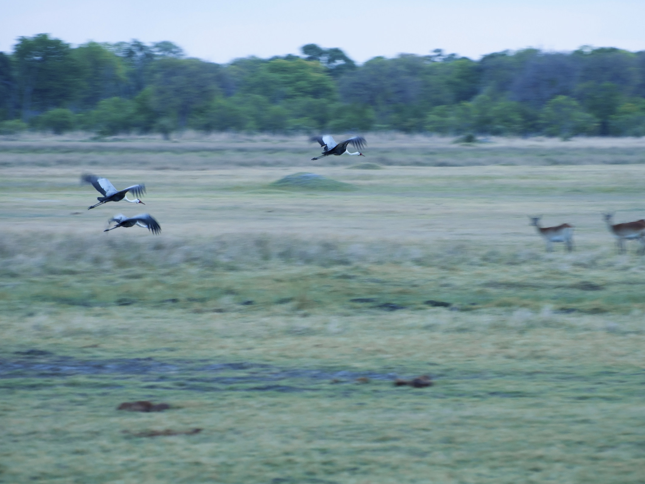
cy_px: 242
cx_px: 352
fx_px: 6689
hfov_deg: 5.5
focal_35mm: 359
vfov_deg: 4.1
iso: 400
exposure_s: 1/60
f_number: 5.3
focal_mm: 220
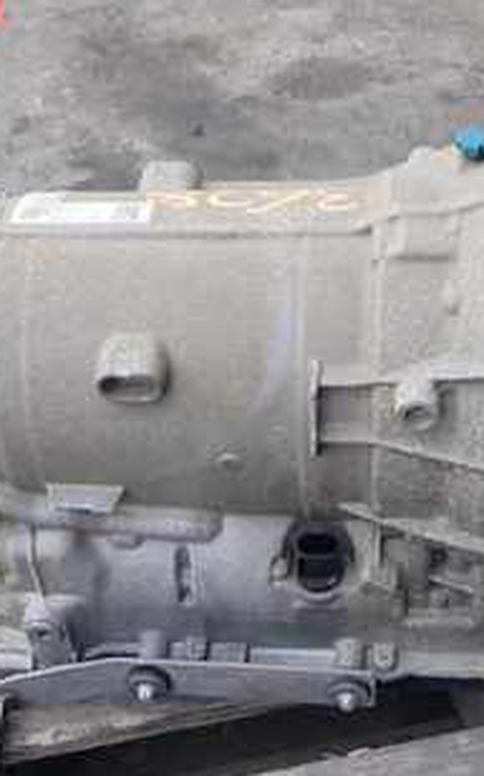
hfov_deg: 20.9
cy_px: 544
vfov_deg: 32.6
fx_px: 1311
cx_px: 297
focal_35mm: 62
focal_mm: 5.4
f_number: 2.3
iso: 200
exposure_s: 1/50
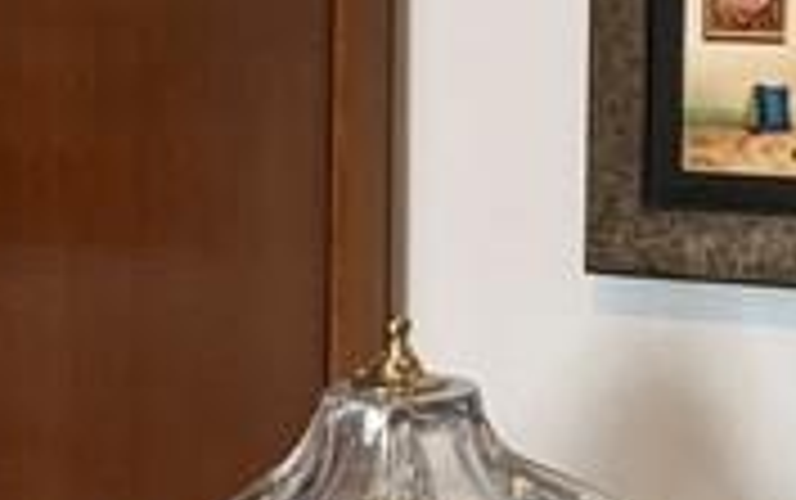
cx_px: 1318
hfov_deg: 11.1
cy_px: 423
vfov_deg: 7.4
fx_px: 3865
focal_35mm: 178
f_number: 1.8
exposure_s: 1/60
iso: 50
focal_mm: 3
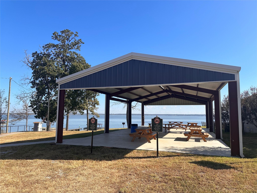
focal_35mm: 24
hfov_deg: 71.6
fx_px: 178
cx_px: 128
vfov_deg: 56.8
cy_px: 96
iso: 80
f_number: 1.78
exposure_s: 1/3472
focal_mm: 6.86
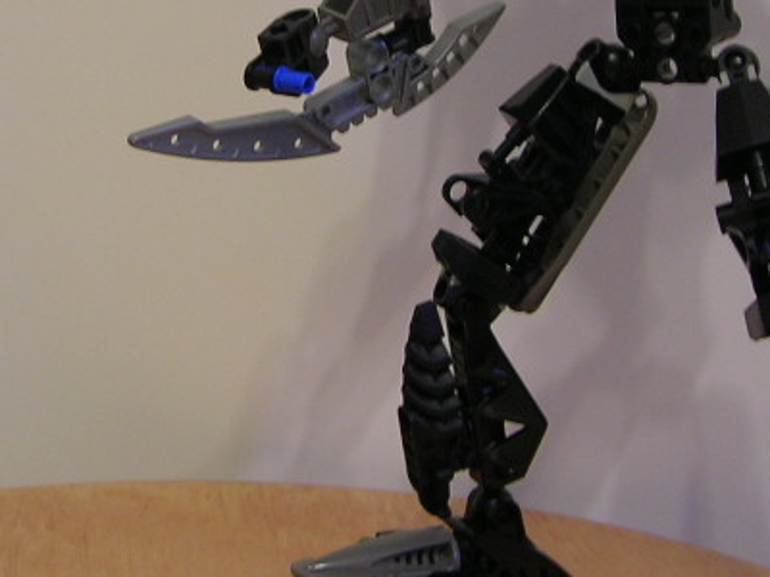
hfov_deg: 22.5
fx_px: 1935
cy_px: 102
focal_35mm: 87
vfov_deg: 16.8
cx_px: 320
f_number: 2.9
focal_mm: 5.7
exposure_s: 1/4.1
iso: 53
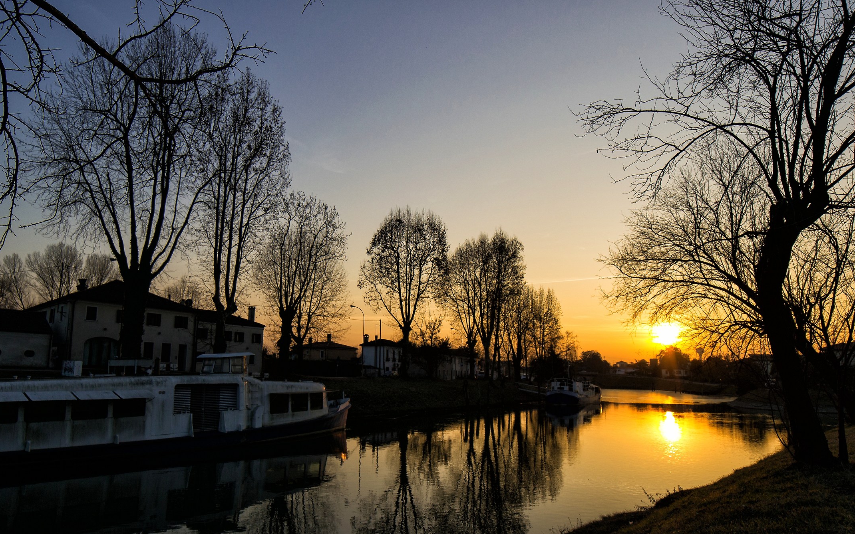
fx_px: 559
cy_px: 299
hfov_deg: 74.5
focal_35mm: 24
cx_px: 380
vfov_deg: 51.0
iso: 100
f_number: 5.6
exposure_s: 1/500
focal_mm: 14
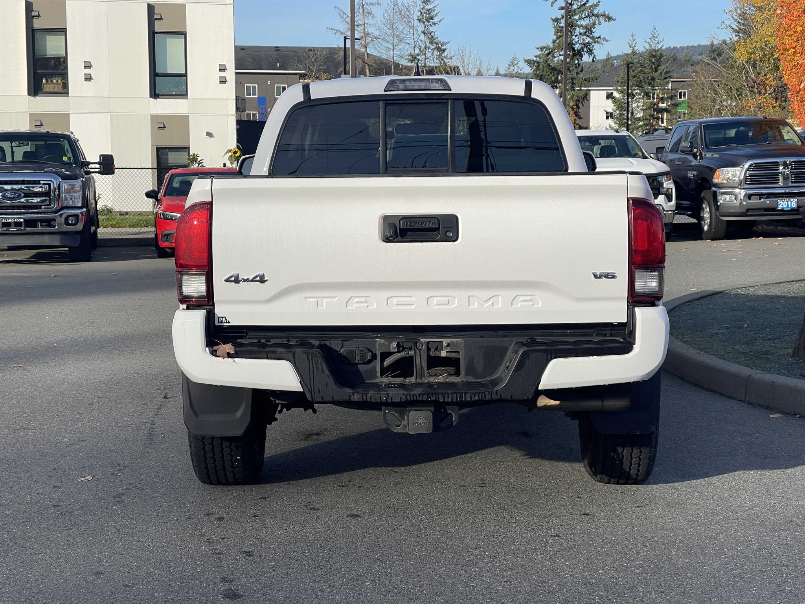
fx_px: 1488
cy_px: 302
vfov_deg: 22.9
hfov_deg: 30.3
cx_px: 402
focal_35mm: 64
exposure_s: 1/1248
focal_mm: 7.5
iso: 20
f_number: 2.2
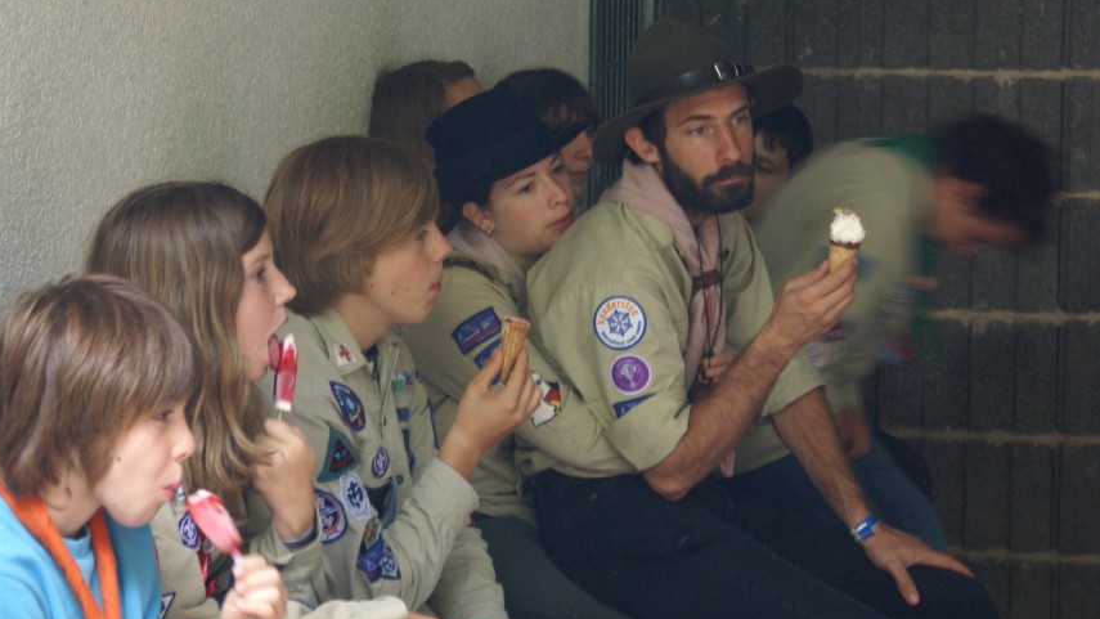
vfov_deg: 10.7
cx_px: 473
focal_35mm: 113
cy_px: 352
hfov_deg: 18.9
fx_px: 3296
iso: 400
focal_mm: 60
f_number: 5.6
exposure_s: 1/15
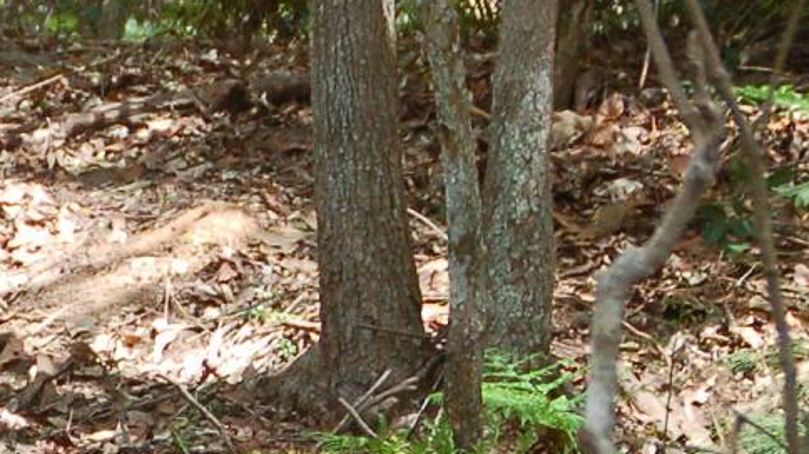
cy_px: 511
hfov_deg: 6.5
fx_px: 7035
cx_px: -254
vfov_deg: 3.7
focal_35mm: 328
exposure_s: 1/500
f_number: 4.8
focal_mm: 48
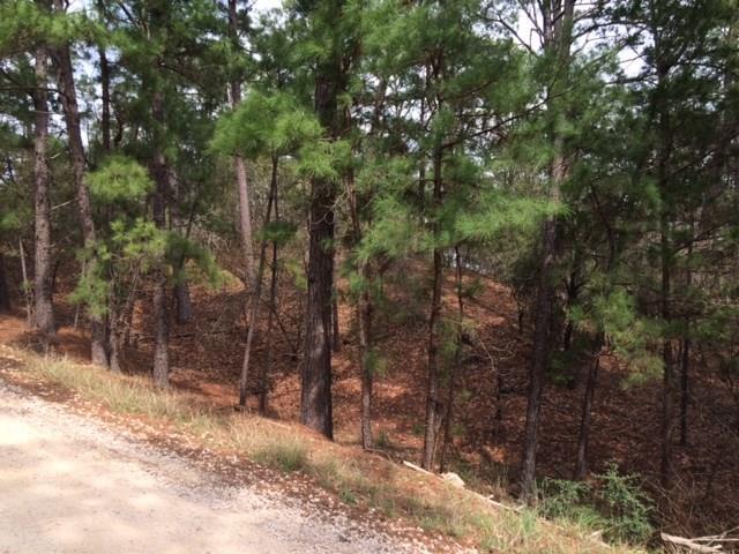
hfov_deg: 61.7
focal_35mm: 29
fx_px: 619
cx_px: 370
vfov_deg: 48.2
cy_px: 277
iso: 32
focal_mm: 4.15
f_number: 2.2
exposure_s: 1/622
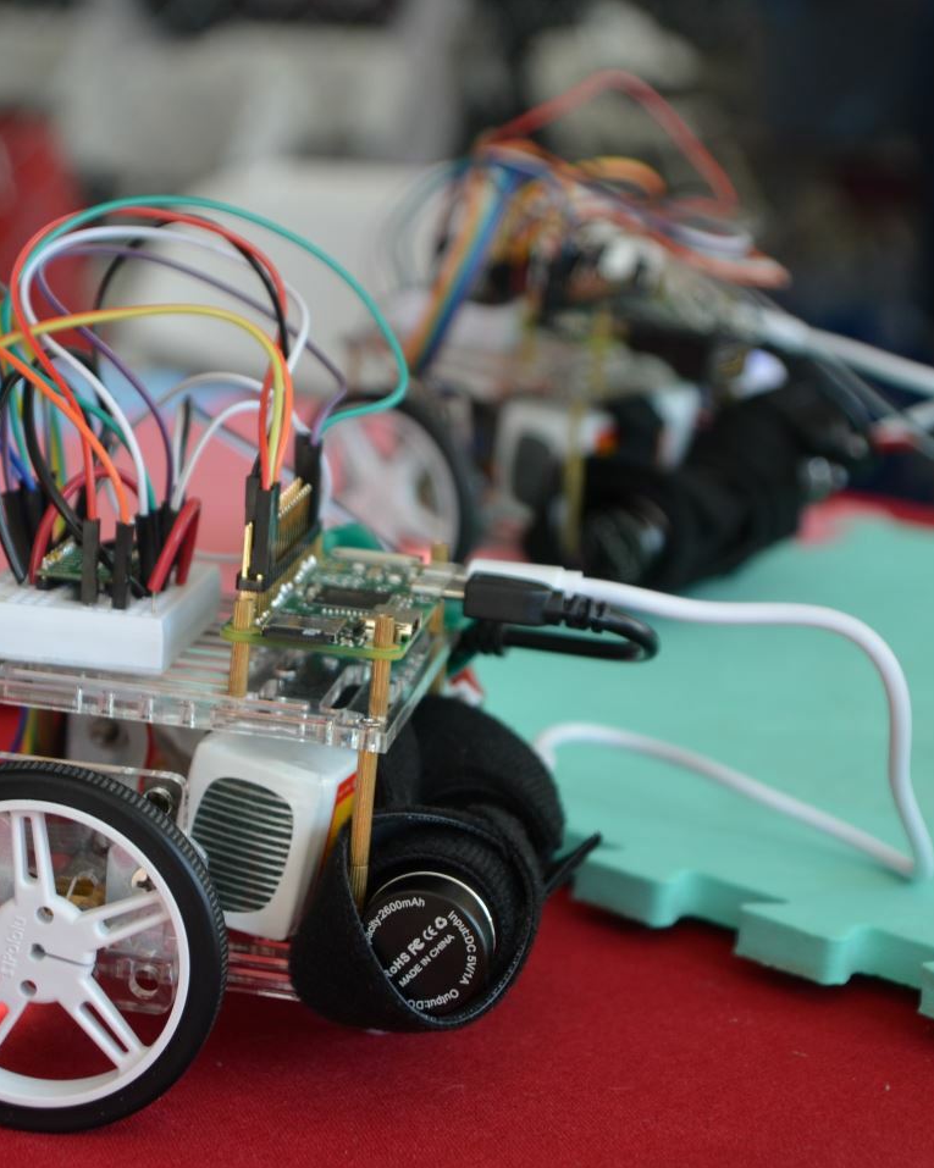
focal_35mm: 89
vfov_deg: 21.5
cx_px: 347
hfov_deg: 17.2
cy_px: 583
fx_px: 3077
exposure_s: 1/80
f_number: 4.8
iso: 400
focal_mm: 42
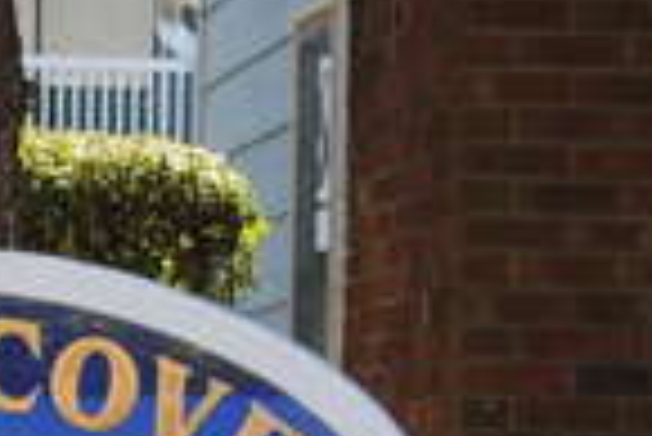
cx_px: -79
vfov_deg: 3.8
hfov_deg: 5.7
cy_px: 647
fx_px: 6581
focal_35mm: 363
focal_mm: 46
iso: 100
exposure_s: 1/160
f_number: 5.3
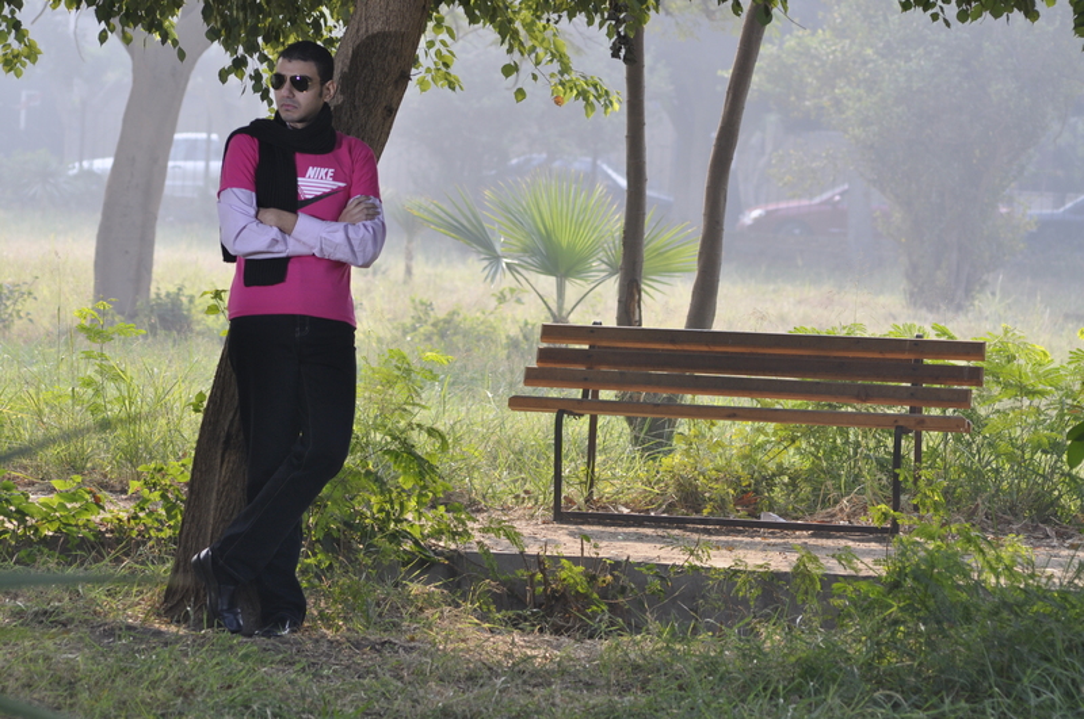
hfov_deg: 13.7
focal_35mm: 150
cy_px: 360
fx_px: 4510
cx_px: 542
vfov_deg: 9.1
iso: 400
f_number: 5
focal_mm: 100
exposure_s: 1/320
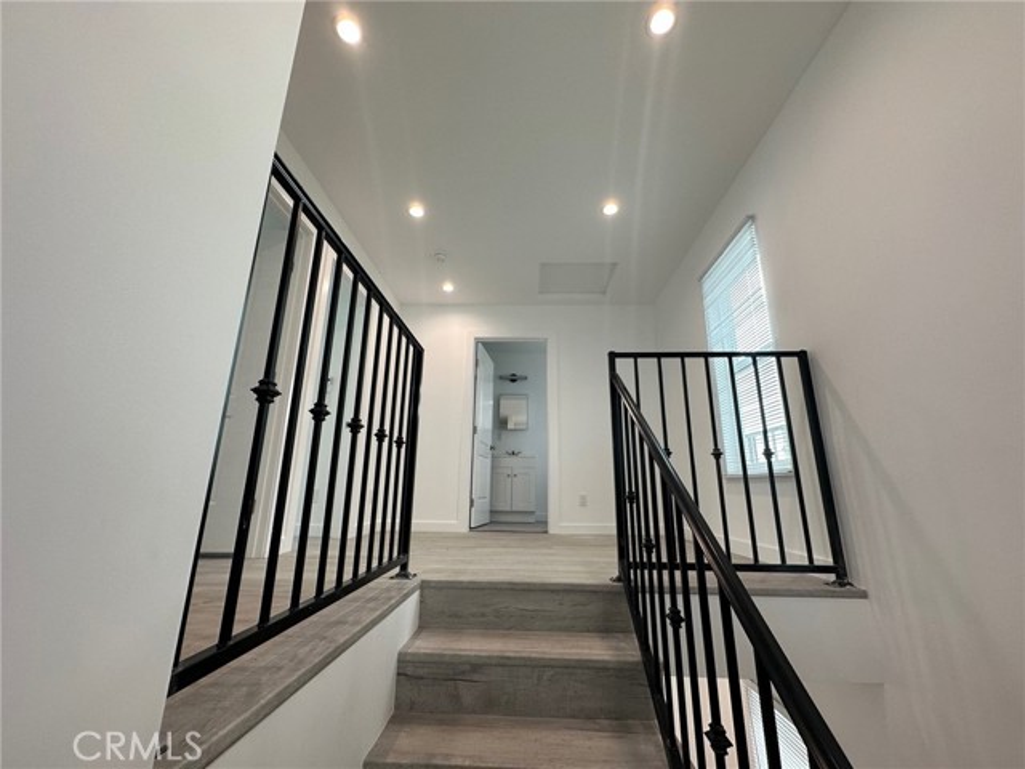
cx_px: 512
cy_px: 384
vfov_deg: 85.7
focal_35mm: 14
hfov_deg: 102.1
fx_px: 415
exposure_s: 1/120
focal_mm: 2.22
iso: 80
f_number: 2.2
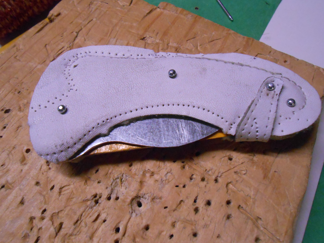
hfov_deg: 60.0
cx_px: 162
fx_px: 281
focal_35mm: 30
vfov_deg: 46.8
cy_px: 122
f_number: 3.8
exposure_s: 1/40
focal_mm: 5.3
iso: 800
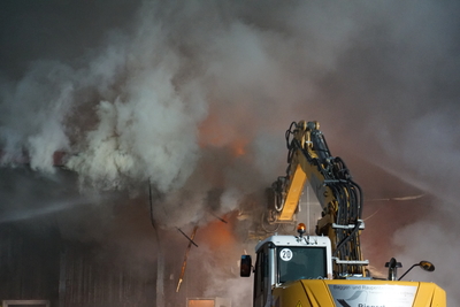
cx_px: 230
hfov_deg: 18.2
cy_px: 154
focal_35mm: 112
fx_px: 1438
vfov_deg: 12.2
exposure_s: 1/40
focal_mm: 75
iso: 3200
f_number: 5.6
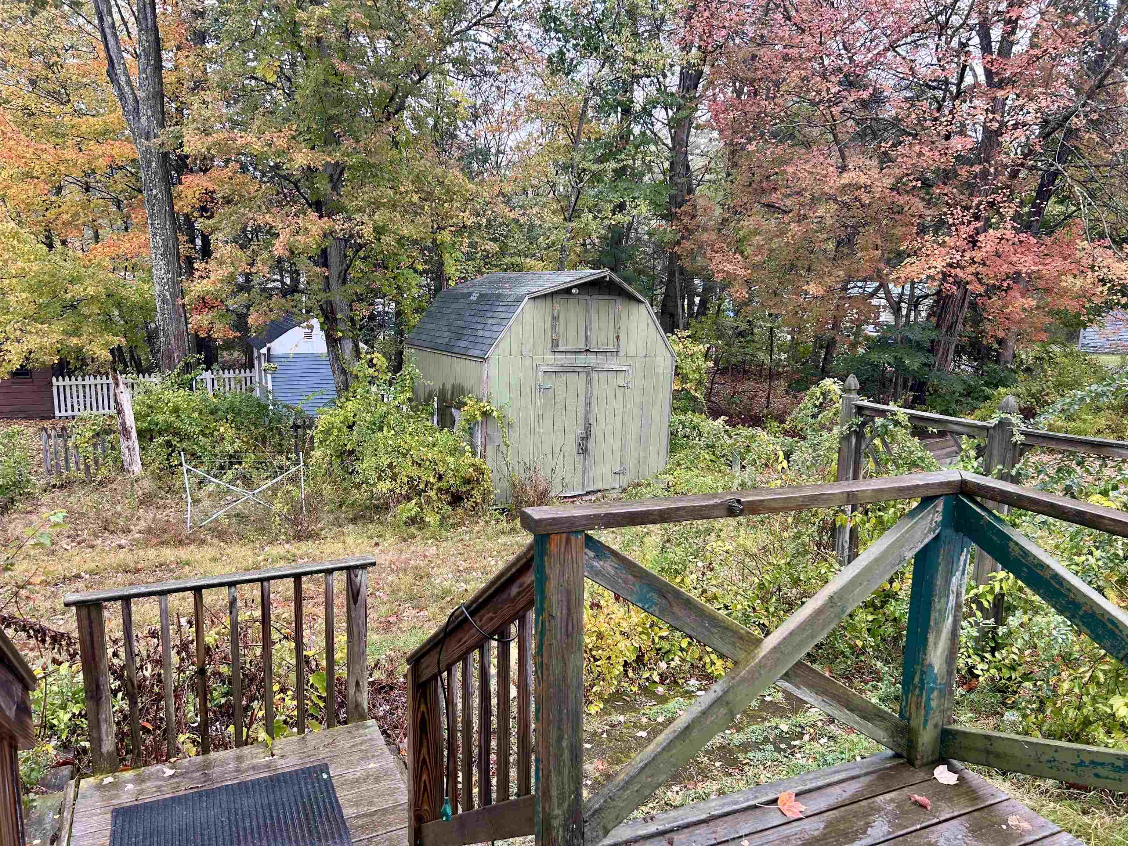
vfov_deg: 53.1
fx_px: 847
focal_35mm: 26
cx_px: 564
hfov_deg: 67.3
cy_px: 423
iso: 50
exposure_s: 1/121
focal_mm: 5.7
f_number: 1.5
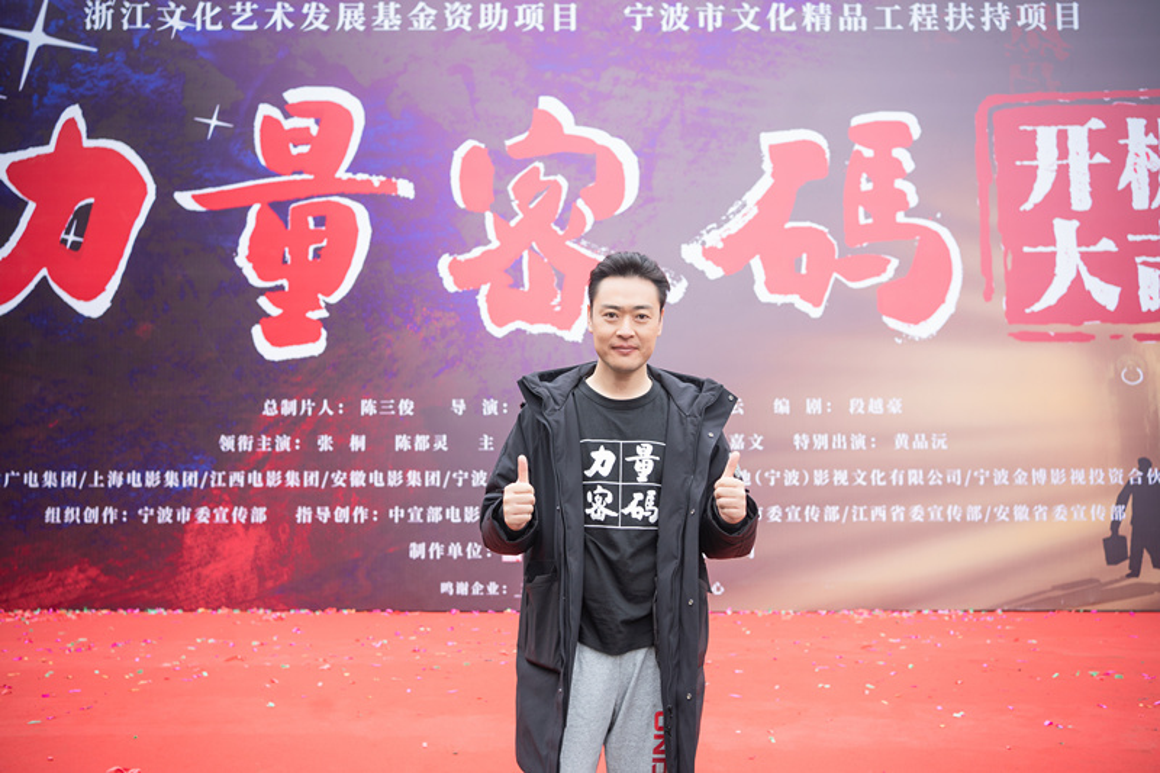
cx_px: 580
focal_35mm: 35
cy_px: 386
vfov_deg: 37.8
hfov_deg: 54.4
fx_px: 1127
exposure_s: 1/125
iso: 200
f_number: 3.5
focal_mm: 35
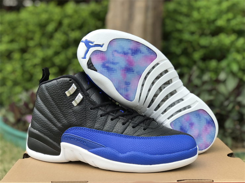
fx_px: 403
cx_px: 122
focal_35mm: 57
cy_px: 92
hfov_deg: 33.8
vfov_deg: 25.7
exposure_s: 1/126
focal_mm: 6.6
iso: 20
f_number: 2.8
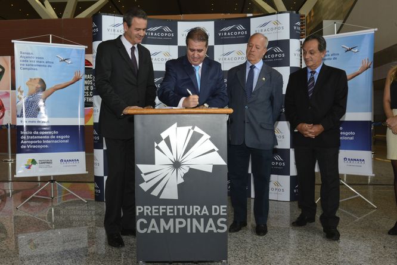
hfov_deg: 58.7
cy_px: 132
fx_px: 353
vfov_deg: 41.1
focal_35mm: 32
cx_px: 198
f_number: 16
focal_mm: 32
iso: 2200
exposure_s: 1/125
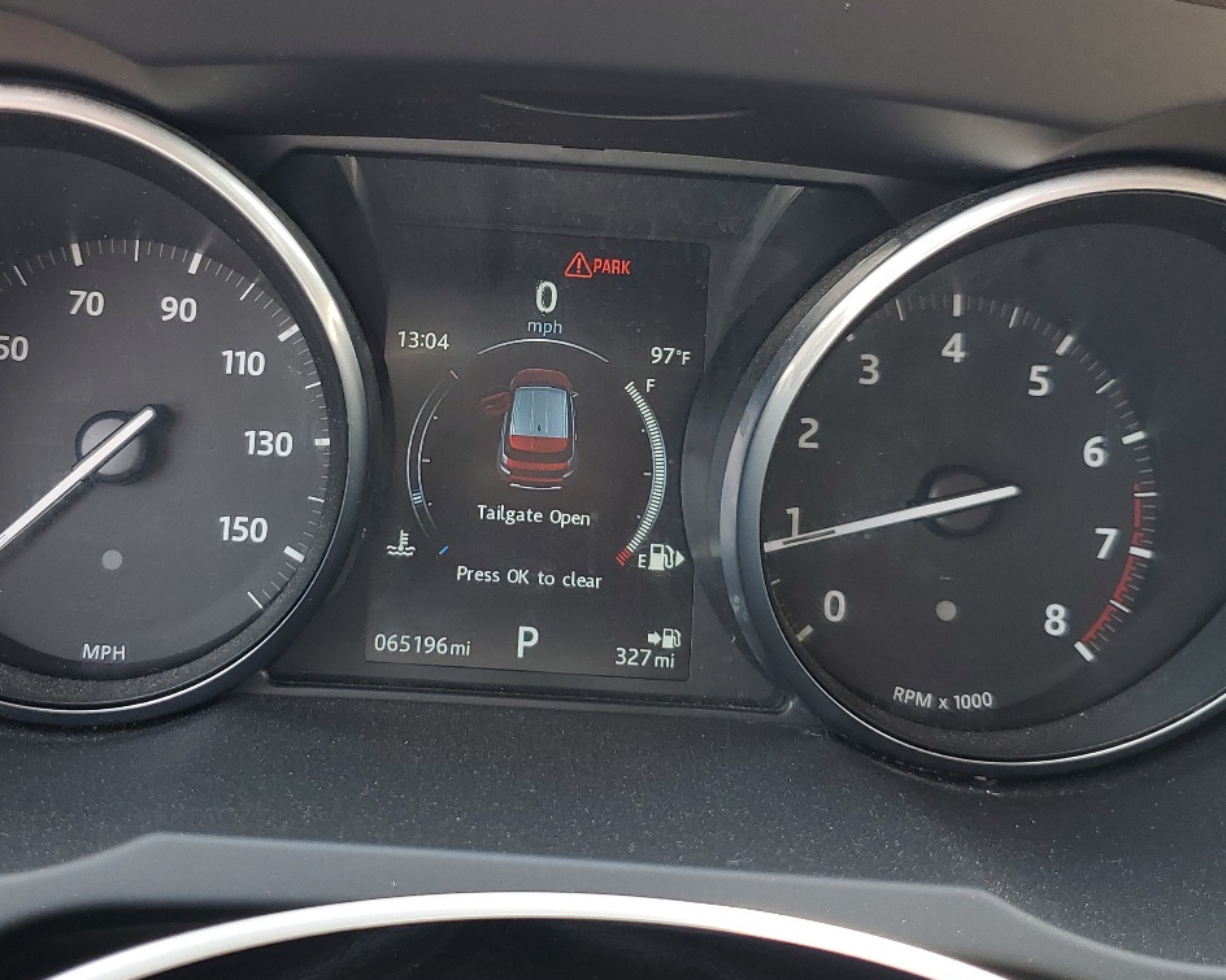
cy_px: 436
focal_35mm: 43
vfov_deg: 34.9
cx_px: 492
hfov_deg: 42.7
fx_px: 1560
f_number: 1.5
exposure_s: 1/217
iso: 50
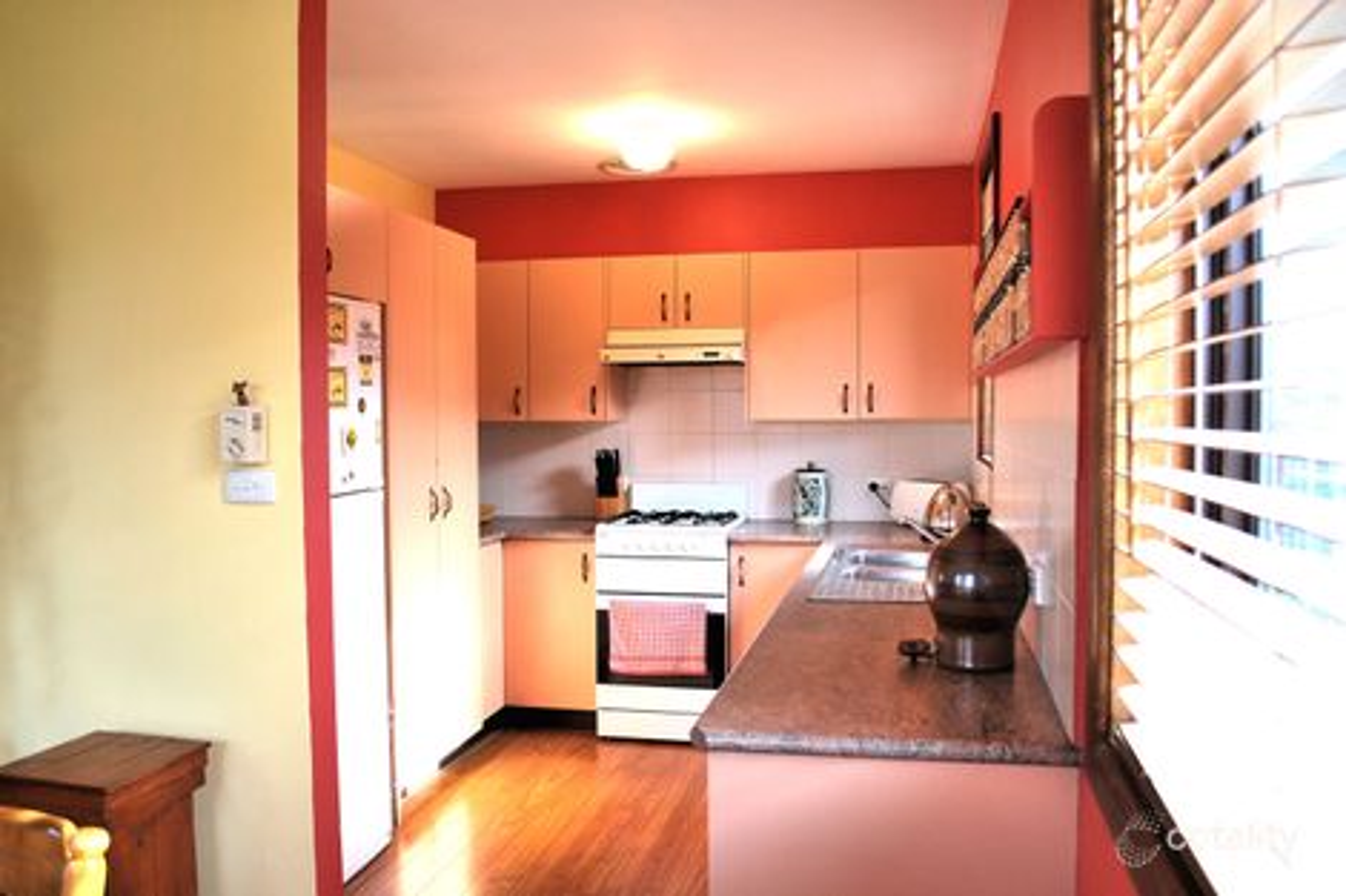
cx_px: 673
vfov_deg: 47.9
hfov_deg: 67.4
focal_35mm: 27
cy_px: 448
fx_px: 1009
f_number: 4
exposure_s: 1/60
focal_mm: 18
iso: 200
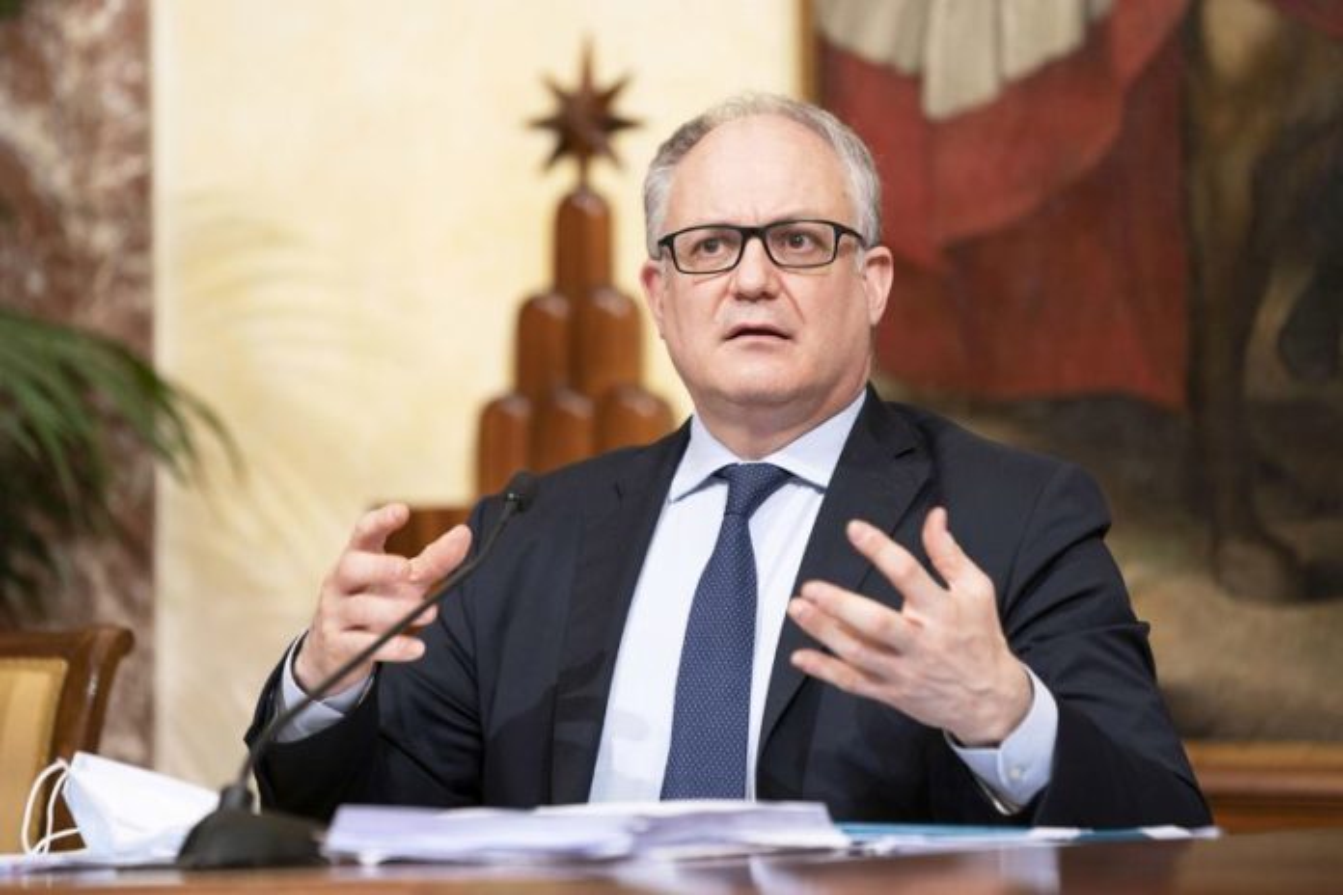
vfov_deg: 6.9
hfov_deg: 10.3
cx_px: 672
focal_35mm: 200
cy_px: 448
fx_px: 7461
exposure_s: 1/250
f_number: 3.2
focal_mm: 200
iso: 1250
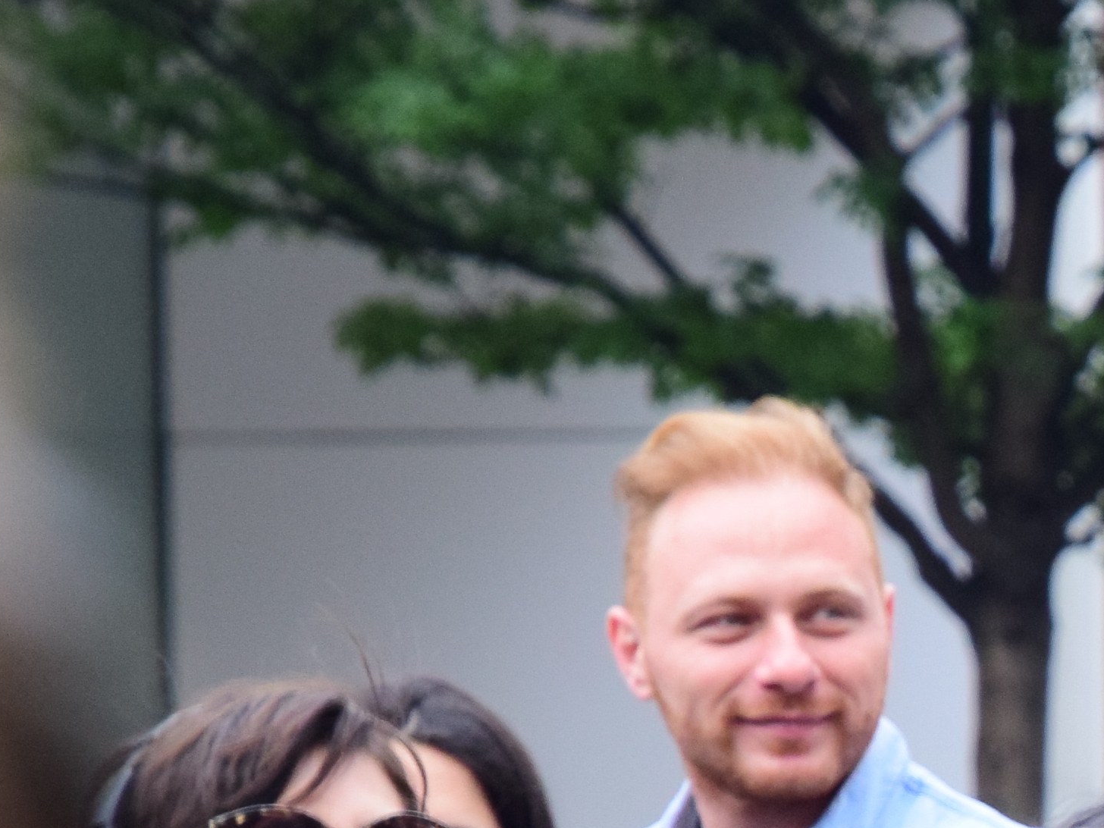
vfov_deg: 1.8
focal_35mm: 832
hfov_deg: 2.4
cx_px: 1612
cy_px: 1200
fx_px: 26535
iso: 1000
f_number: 13
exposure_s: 1/125
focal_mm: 140
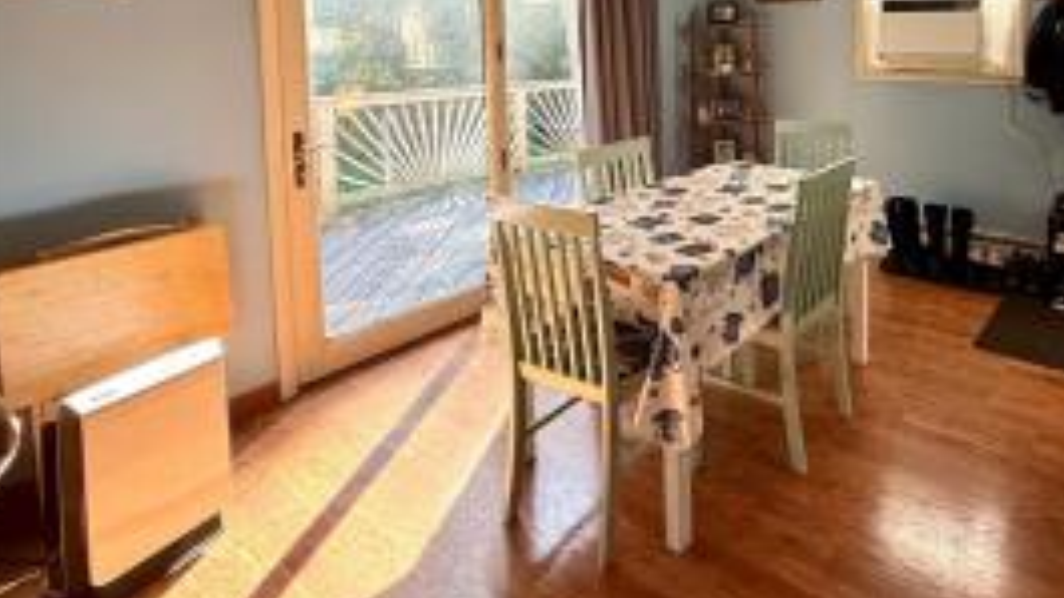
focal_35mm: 23
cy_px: 68
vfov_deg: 45.2
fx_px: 649
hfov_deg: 74.1
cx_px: 775
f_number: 2.2
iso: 125
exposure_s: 1/99
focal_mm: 2.22
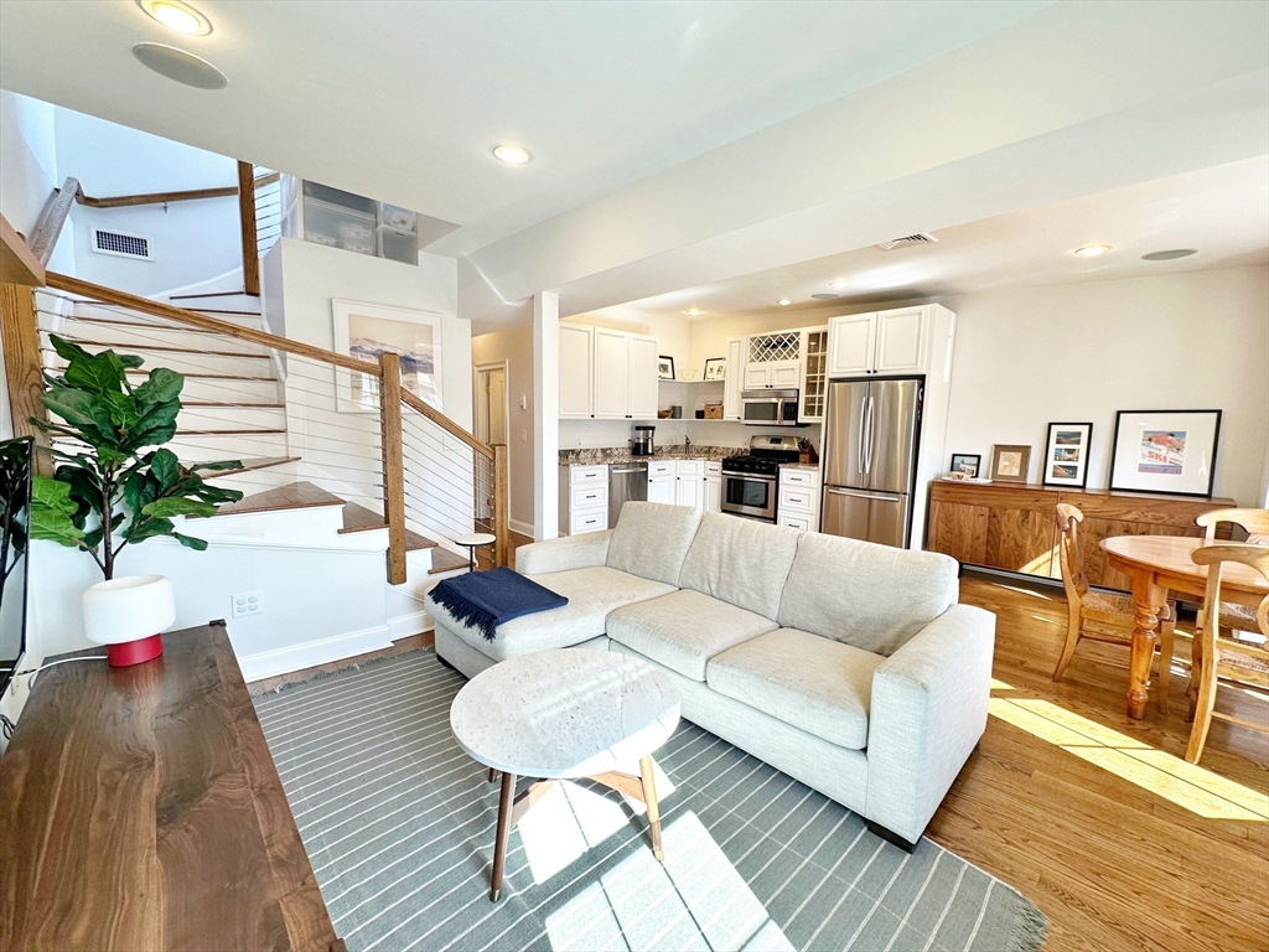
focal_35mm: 14
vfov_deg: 85.7
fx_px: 513
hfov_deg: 102.1
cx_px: 634
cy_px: 476
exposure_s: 1/120
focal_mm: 2.22
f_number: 2.2
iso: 80
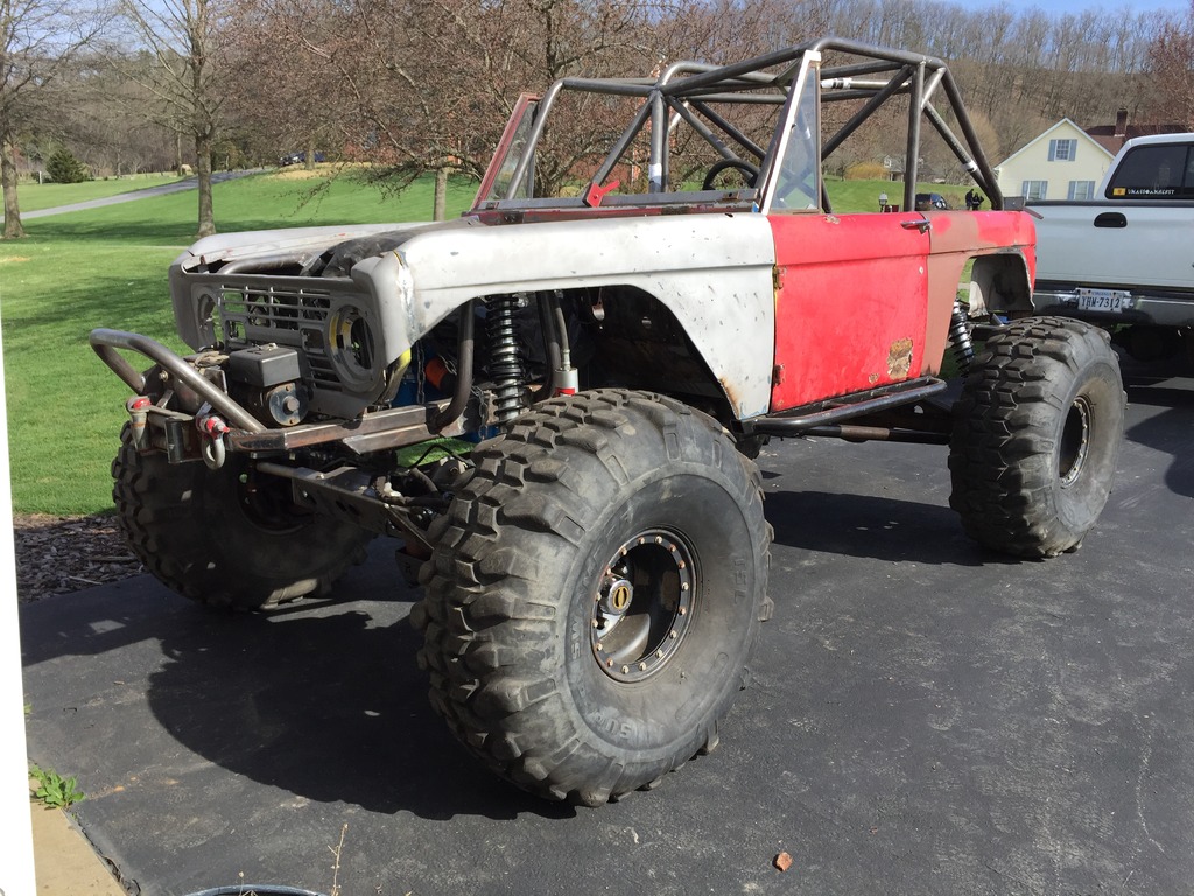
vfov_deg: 48.2
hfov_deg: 61.7
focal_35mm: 29
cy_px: 448
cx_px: 597
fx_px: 1000
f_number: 2.2
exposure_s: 1/1130
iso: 32
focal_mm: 4.15
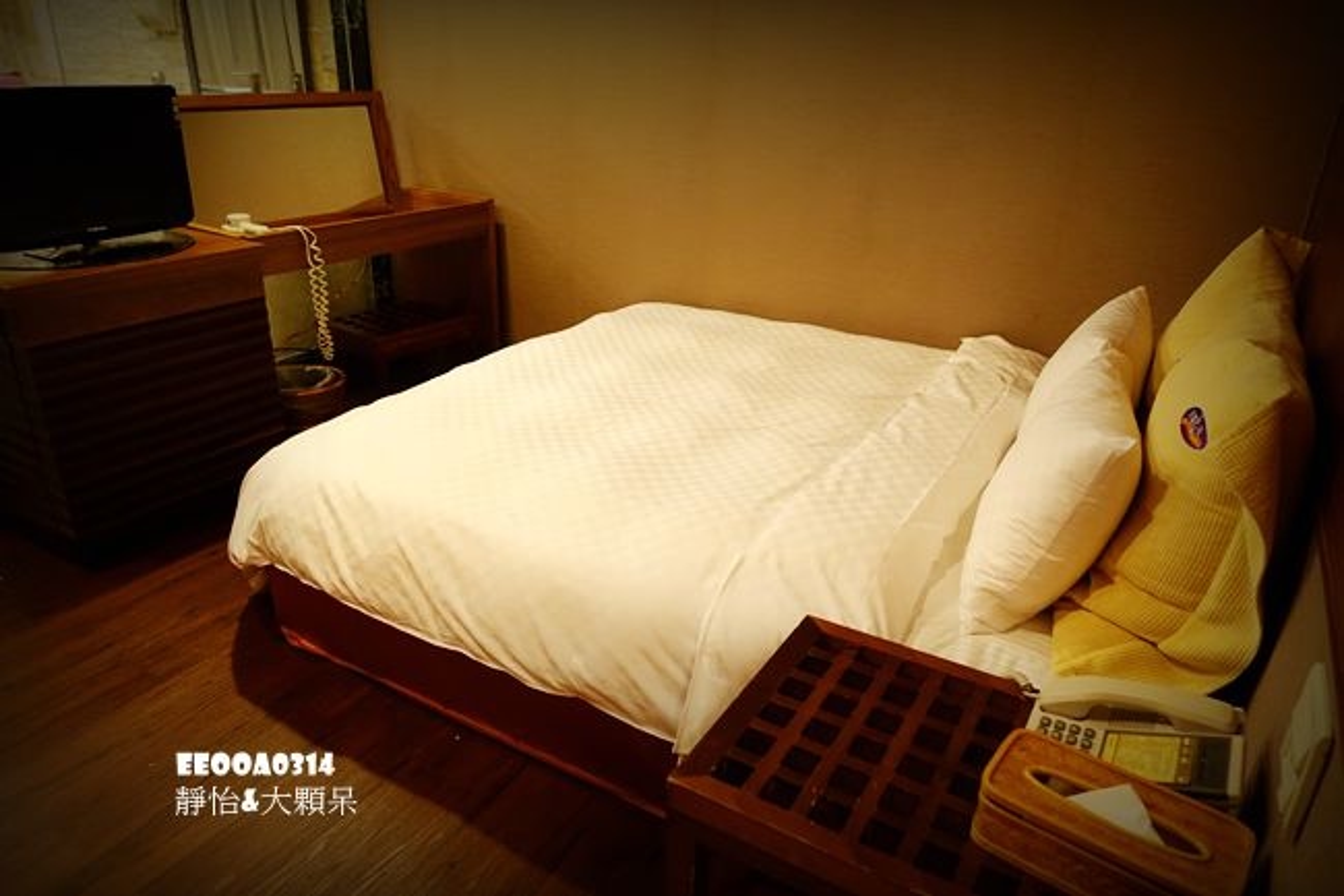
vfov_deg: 53.1
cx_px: 672
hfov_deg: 73.8
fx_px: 896
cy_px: 448
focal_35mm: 24
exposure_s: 1/13
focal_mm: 8.8
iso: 800
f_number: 1.8
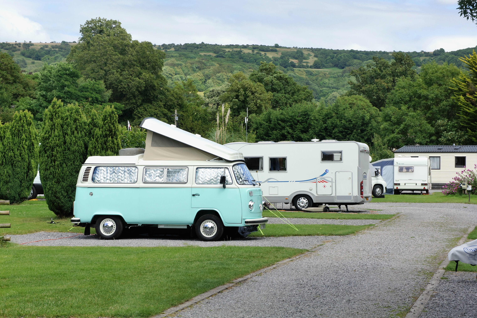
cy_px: 159
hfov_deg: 24.6
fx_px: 1092
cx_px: 238
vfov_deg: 16.5
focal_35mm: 82
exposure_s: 1/160
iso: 200
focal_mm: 55
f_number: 13
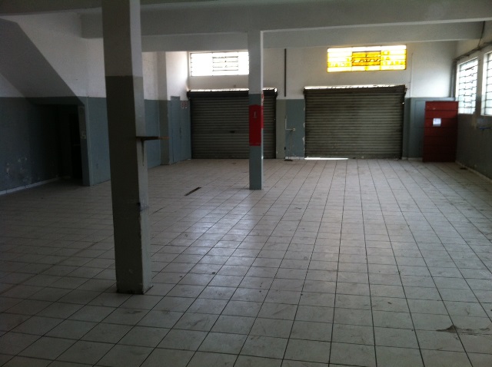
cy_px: 184
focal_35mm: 35
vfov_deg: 40.6
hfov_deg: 52.7
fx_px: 497
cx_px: 246
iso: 80
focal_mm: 3.85
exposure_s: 1/15
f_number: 2.8
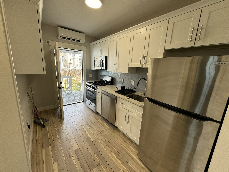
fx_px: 93
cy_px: 86
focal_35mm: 14
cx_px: 114
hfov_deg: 102.1
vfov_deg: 85.7
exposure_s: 1/99
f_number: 2.2
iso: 50
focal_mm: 2.22
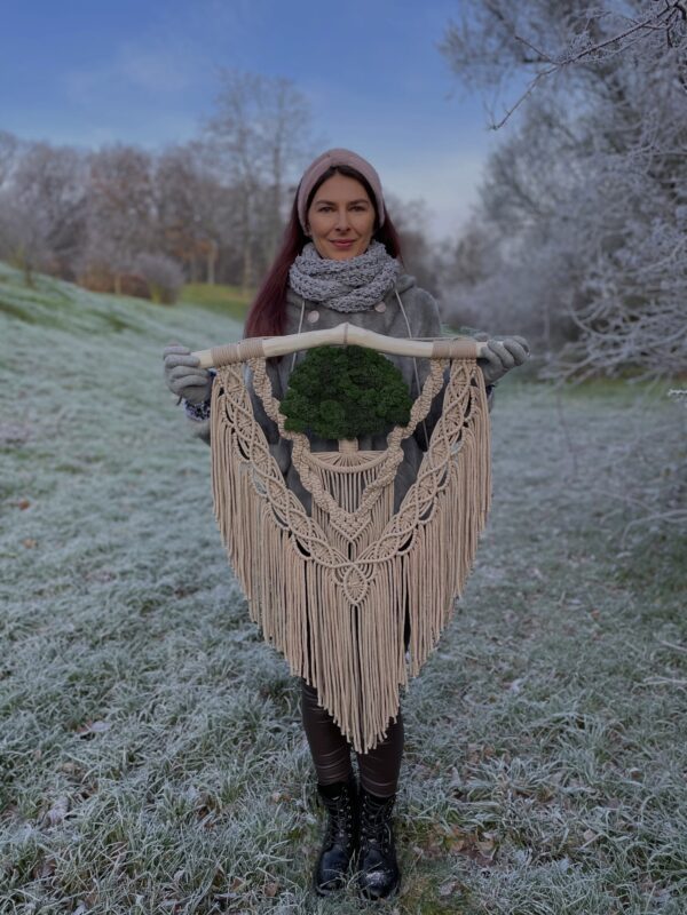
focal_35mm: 26
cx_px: 344
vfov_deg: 67.3
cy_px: 458
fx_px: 688
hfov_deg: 53.1
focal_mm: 4.2
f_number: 1.6
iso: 50
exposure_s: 1/988
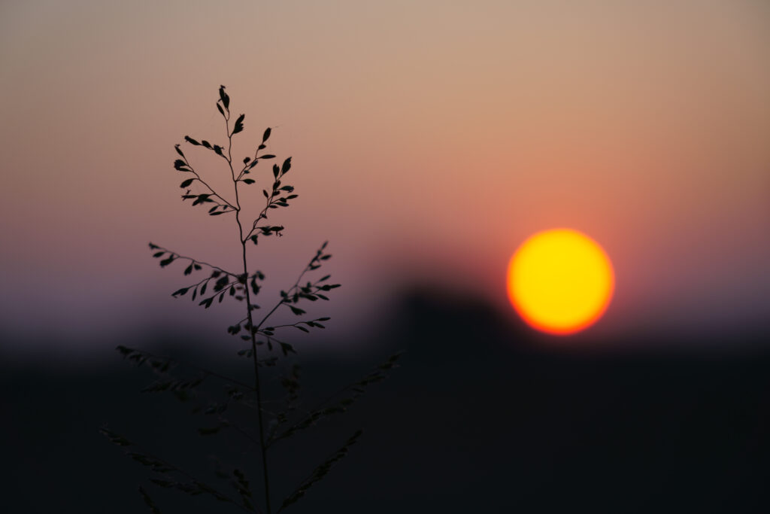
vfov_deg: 13.0
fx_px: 2246
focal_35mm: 105
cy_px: 257
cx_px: 385
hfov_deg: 19.5
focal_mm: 105
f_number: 5
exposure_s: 1/400
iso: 100
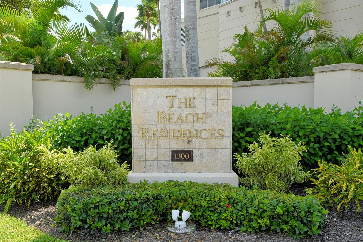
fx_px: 333
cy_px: 121
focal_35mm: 33
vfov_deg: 40.0
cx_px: 182
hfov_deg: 57.2
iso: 640
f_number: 18
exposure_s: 1/250
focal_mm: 22
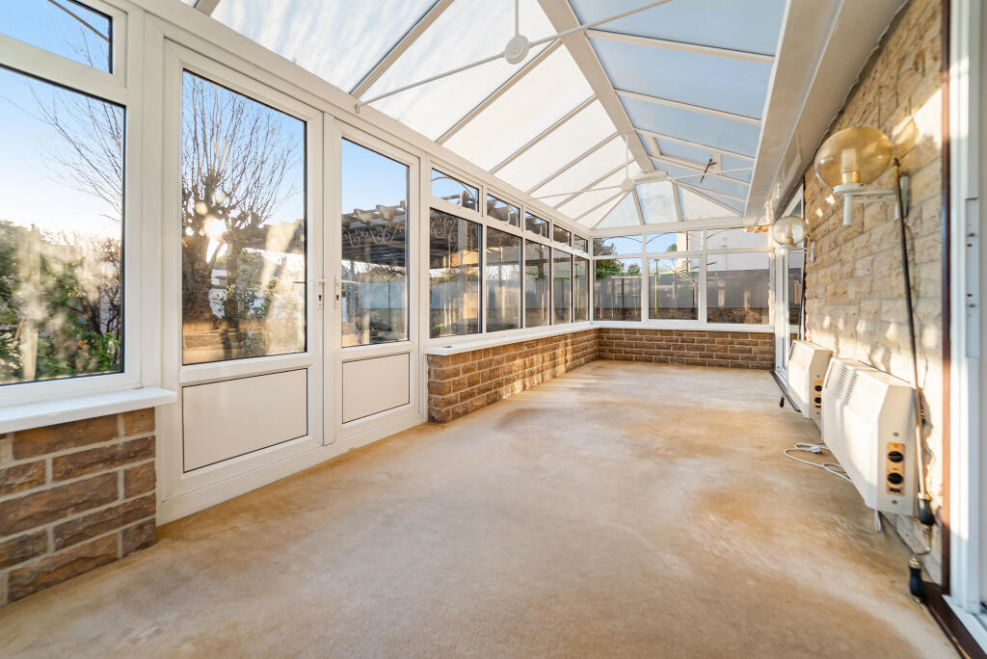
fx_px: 384
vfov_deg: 81.3
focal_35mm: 14
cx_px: 494
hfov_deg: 104.2
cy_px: 330
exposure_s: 1/800
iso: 320
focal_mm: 14
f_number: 6.3
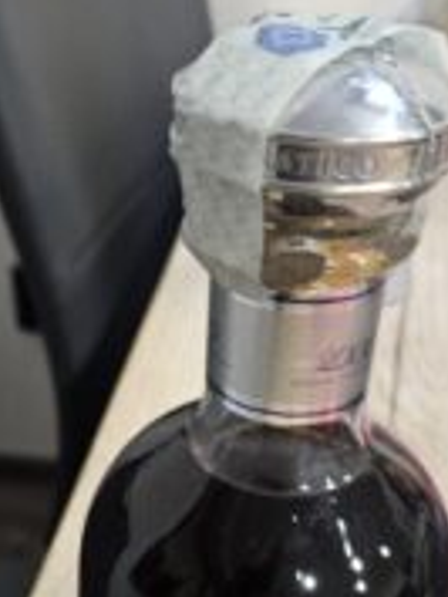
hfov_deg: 28.1
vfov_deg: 34.9
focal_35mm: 52
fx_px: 896
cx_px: 229
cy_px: 526
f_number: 1.8
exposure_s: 1/25
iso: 640
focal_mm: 5.4
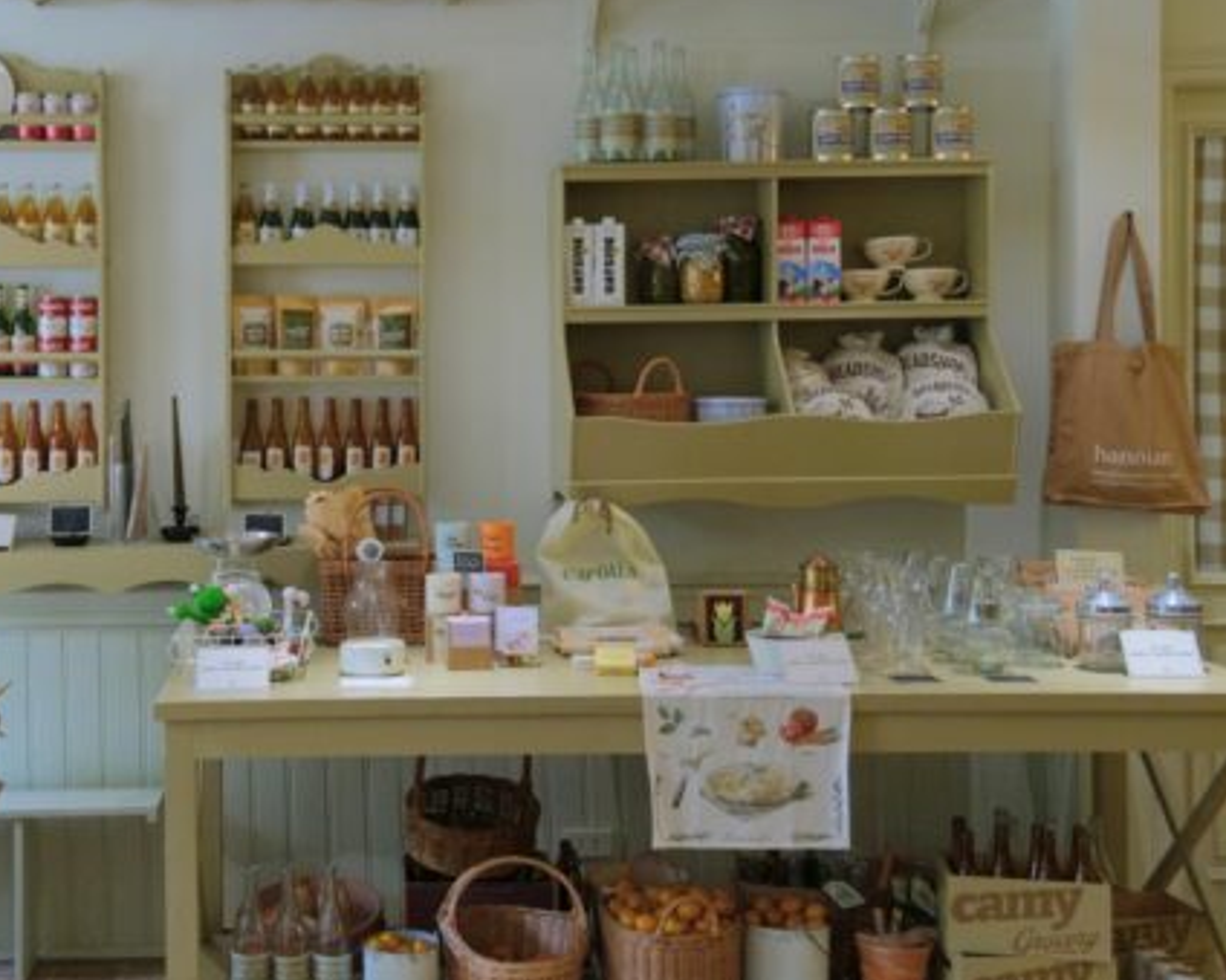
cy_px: 399
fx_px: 1850
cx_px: 379
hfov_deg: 36.2
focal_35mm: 51
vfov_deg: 29.6
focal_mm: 20
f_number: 2.8
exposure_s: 1/100
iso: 1000
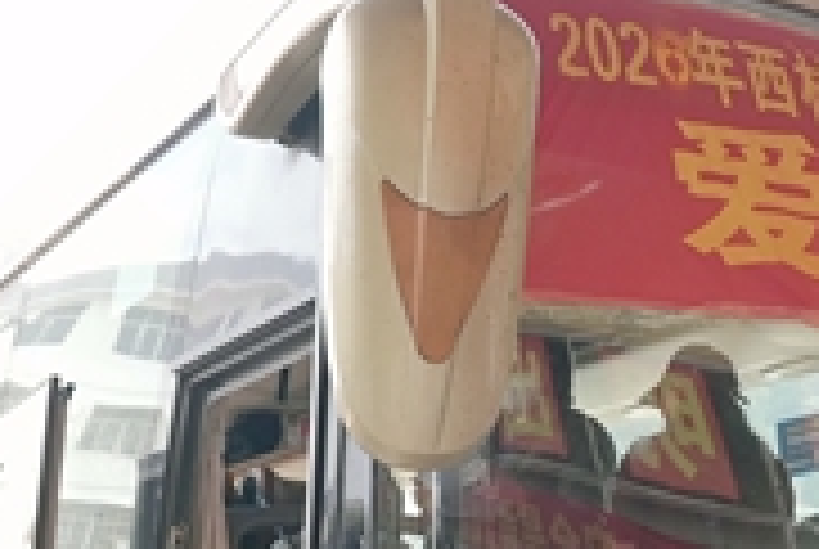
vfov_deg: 16.9
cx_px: 518
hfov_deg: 25.5
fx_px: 1800
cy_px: 574
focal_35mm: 79
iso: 500
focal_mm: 24
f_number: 5.6
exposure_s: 1/250
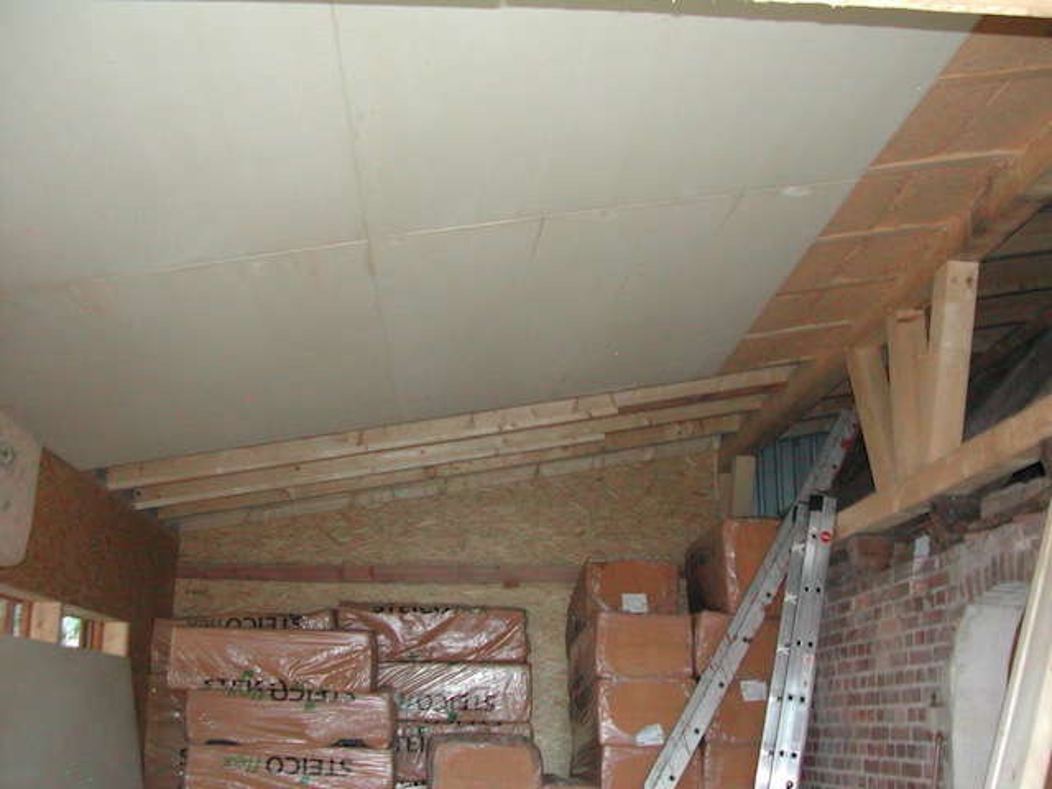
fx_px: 1155
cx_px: 526
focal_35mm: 38
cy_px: 394
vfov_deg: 37.7
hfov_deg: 49.0
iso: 400
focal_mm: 8
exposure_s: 1/8
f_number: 2.8
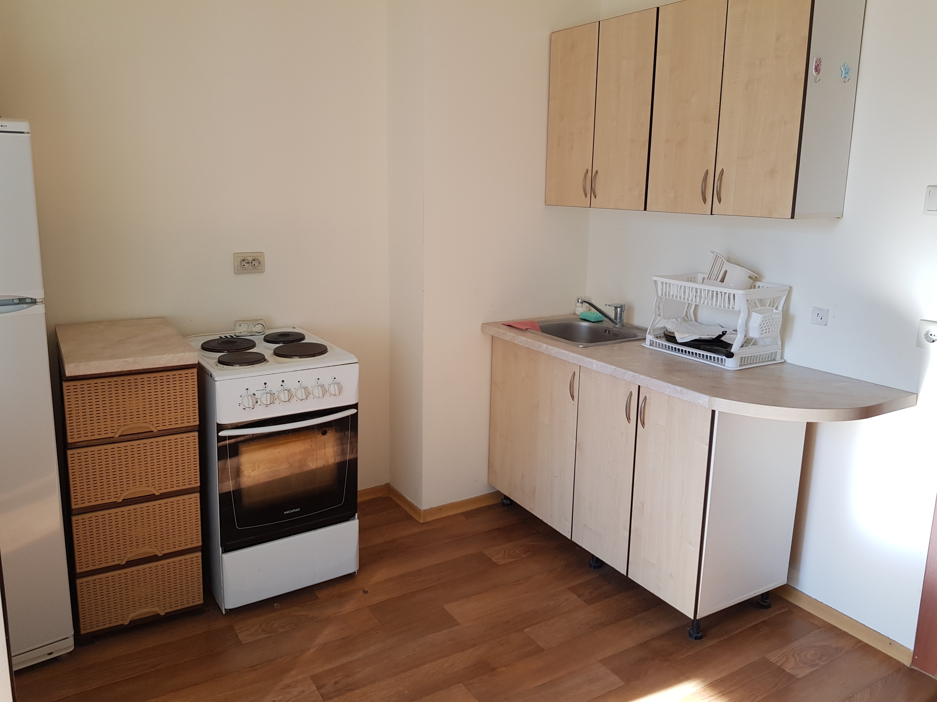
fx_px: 704
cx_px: 468
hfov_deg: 67.3
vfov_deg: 53.1
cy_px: 351
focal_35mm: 26
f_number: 1.7
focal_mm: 4.2
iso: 64
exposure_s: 1/100
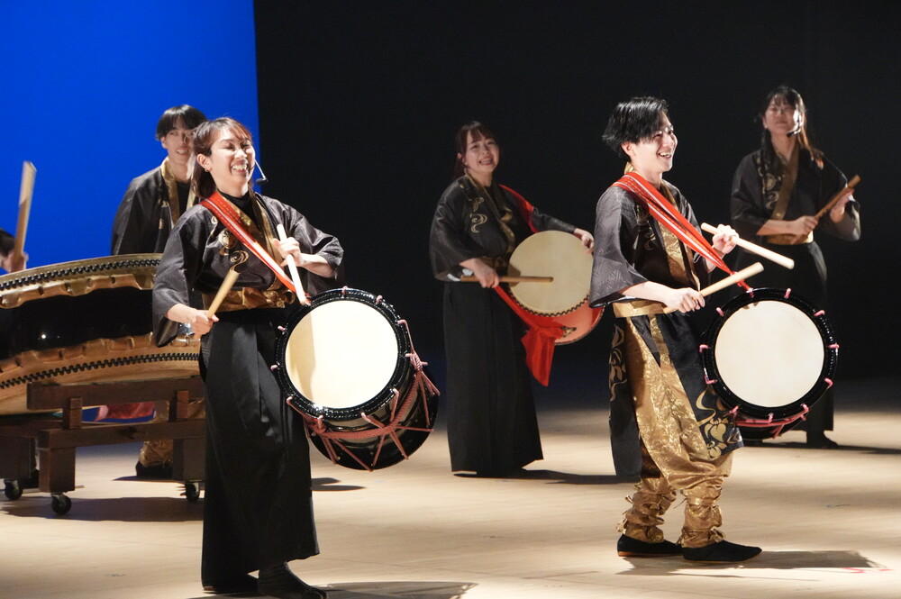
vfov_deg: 6.8
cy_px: 300
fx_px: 5064
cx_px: 450
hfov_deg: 10.2
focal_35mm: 202
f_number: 6.3
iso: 6400
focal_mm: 135
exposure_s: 1/160
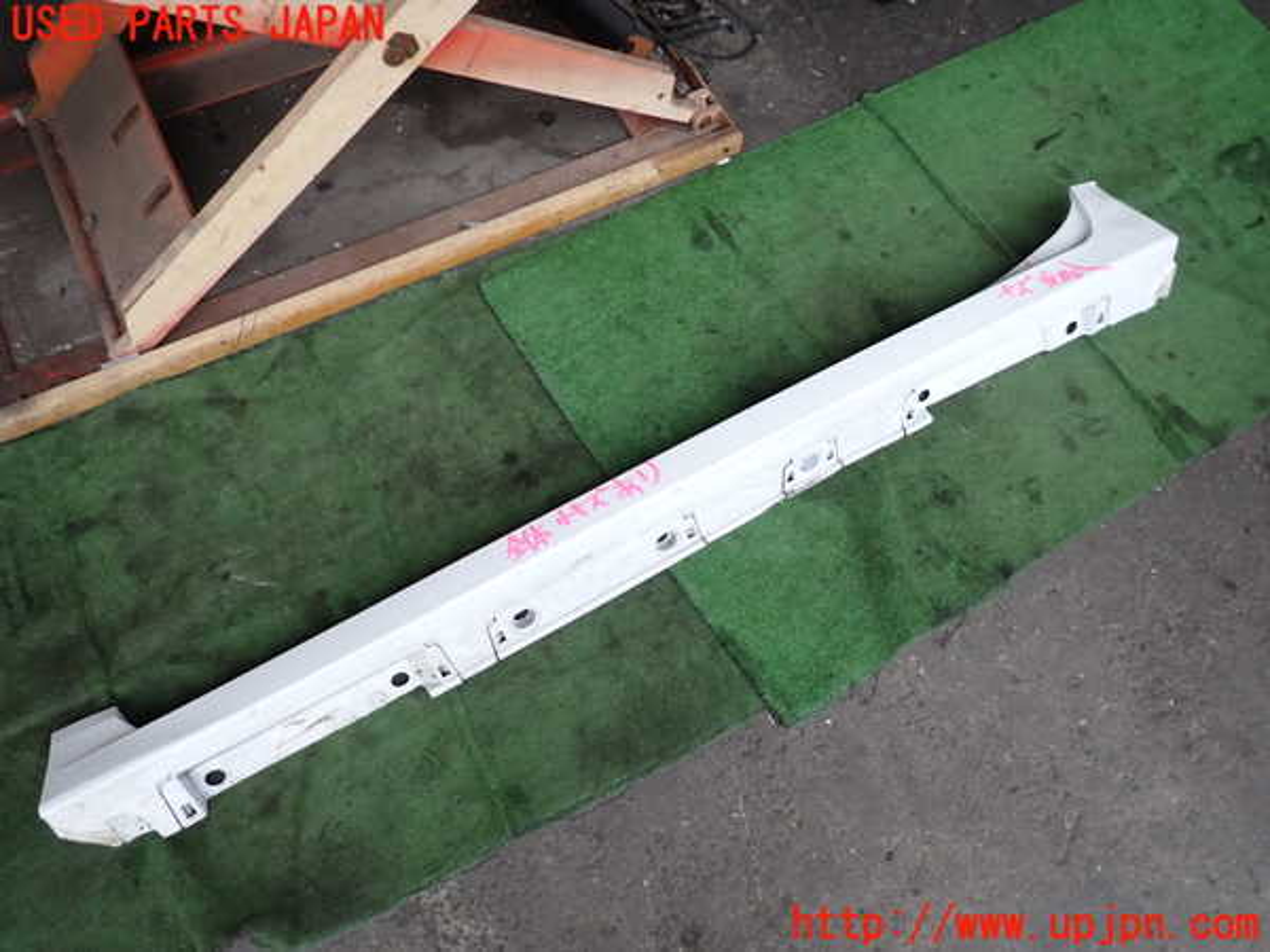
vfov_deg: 54.9
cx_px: 635
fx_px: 917
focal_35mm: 25
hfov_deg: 69.4
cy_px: 476
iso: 200
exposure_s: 1/100
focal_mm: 4.5
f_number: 2
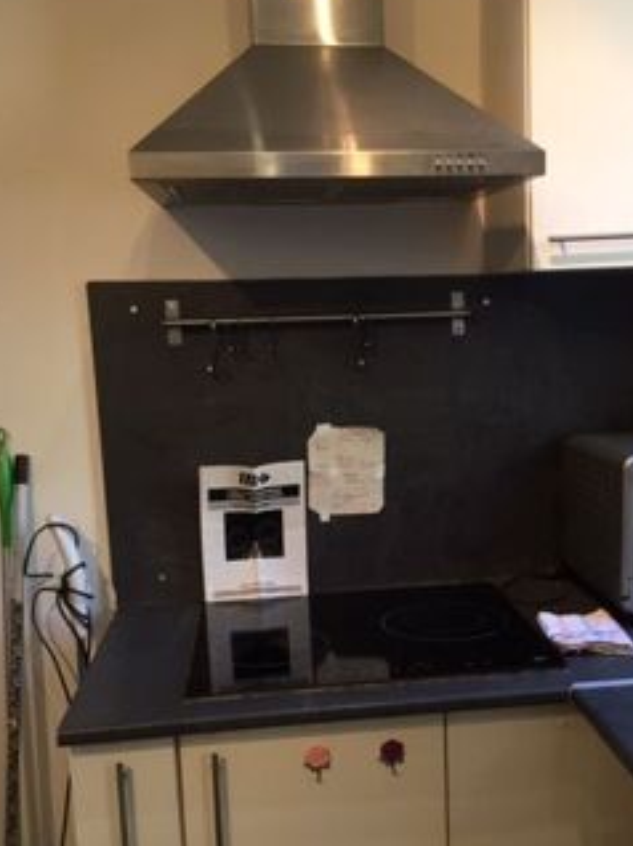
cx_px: 407
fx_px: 952
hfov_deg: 36.5
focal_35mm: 39
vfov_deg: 47.7
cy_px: 486
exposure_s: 1/33
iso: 100
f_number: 2.2
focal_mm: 4.15
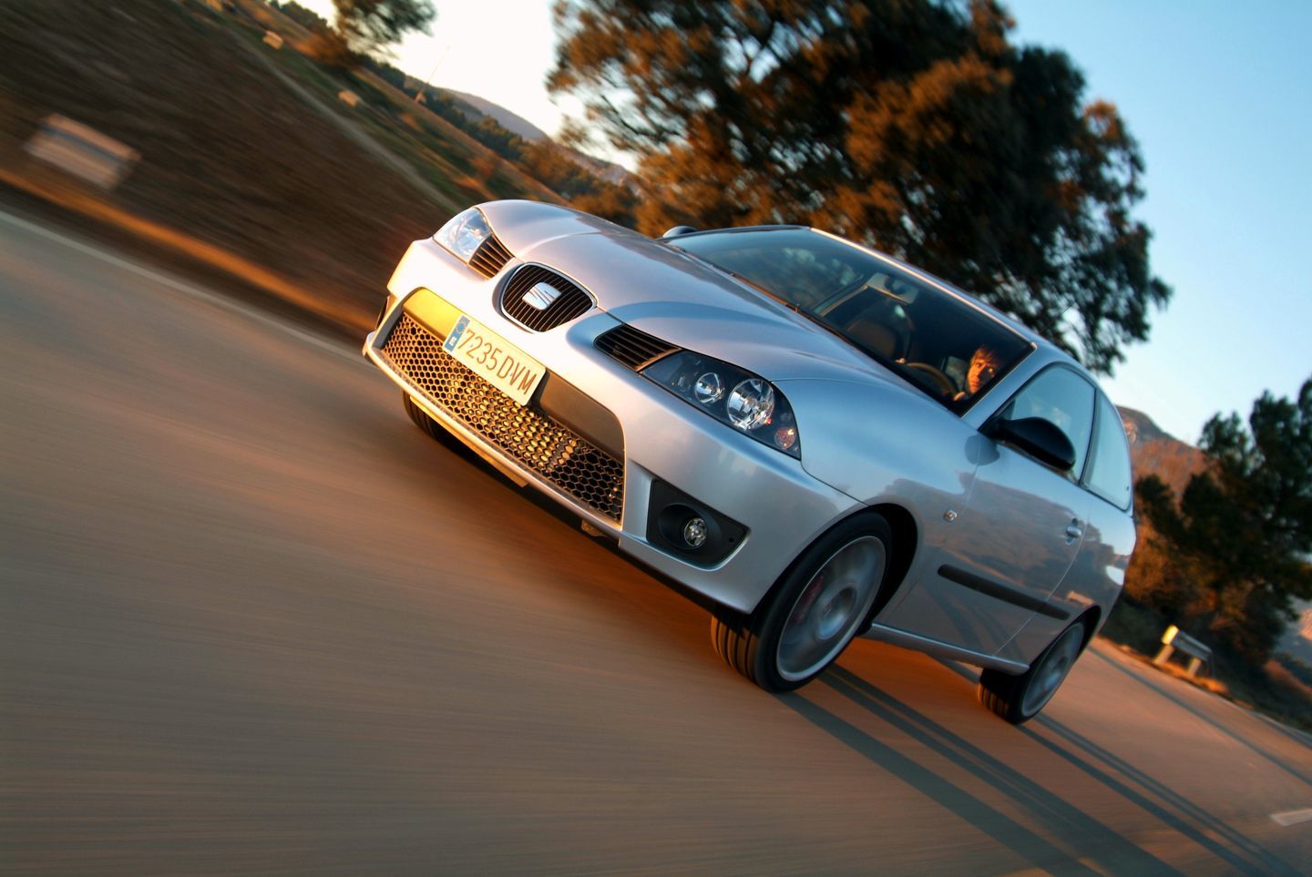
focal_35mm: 36
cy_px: 438
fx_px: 1313
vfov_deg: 36.9
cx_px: 656
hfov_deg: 53.1
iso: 160
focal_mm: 24
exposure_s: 1/45
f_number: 4.8
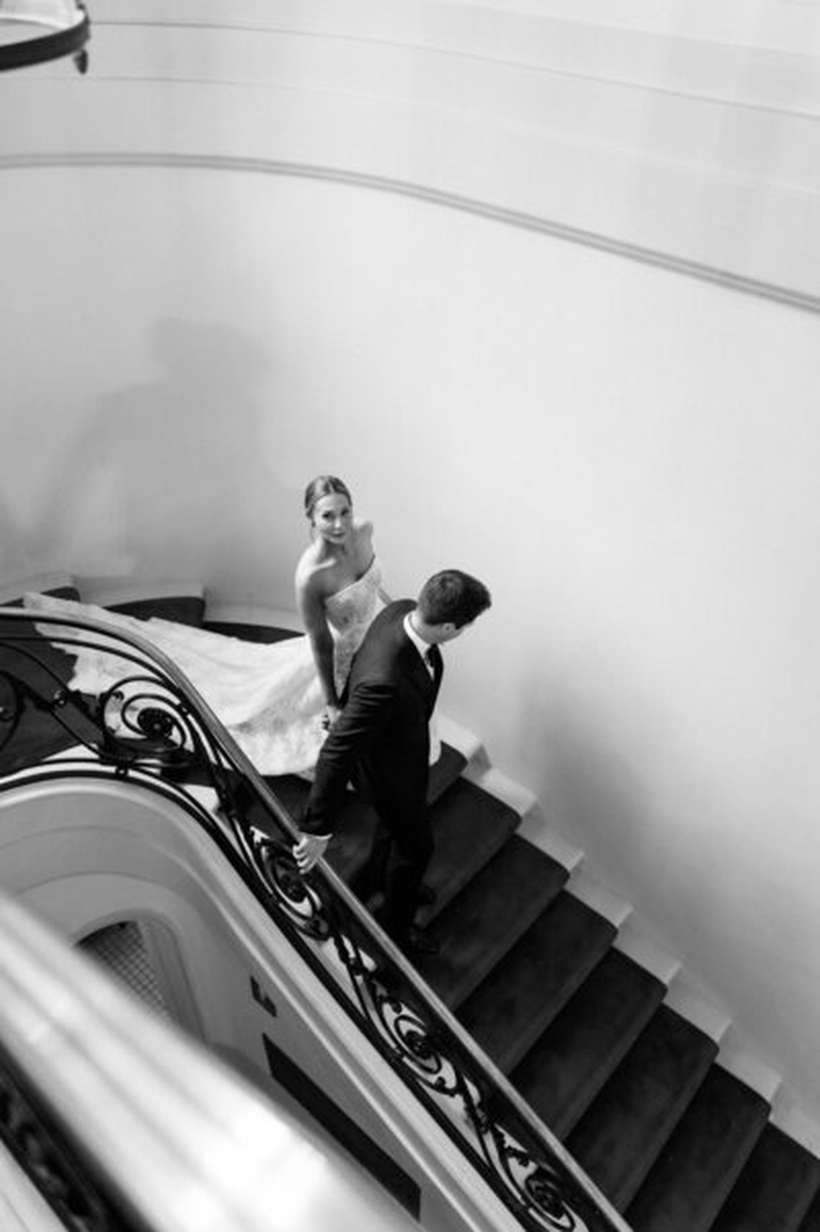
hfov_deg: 46.4
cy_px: 616
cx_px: 410
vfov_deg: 65.5
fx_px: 958
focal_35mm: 28
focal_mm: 28
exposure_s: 1/80
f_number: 1.7
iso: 800
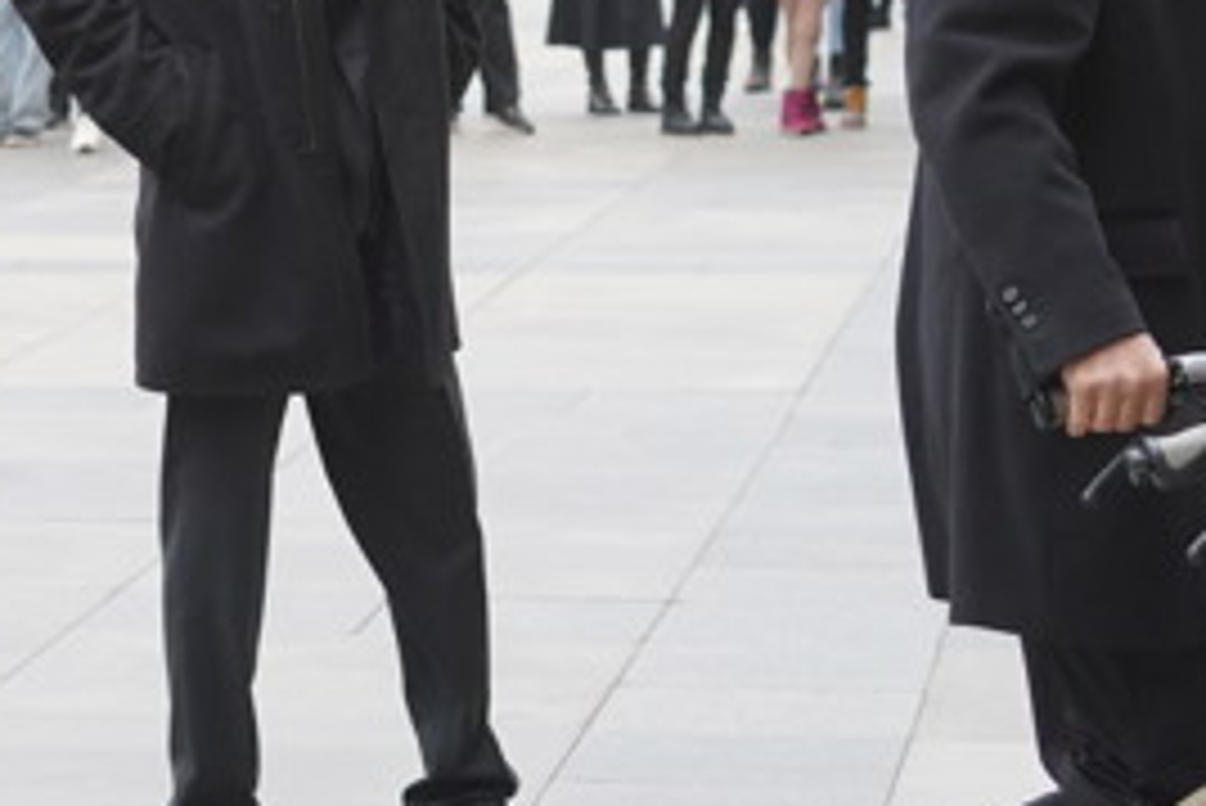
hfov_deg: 11.2
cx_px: -310
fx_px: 6033
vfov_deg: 7.6
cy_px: 320
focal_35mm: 180
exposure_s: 1/320
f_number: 5.6
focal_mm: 70
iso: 1000
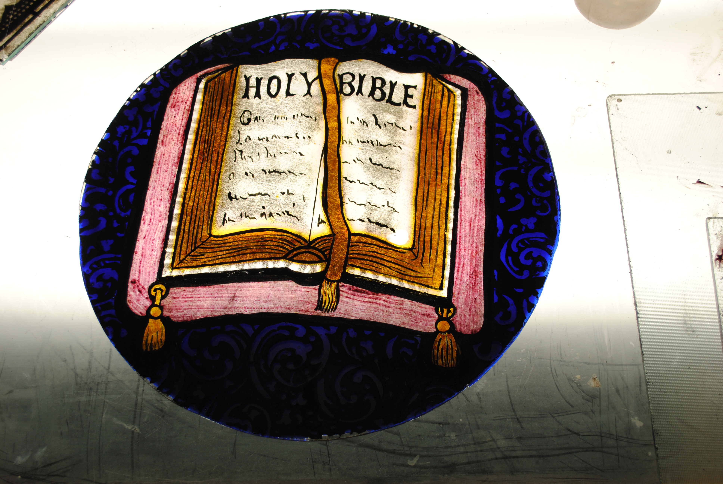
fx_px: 875
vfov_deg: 30.9
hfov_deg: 44.9
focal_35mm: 44
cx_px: 362
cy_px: 242
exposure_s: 1/125
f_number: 5.6
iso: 200
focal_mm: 29
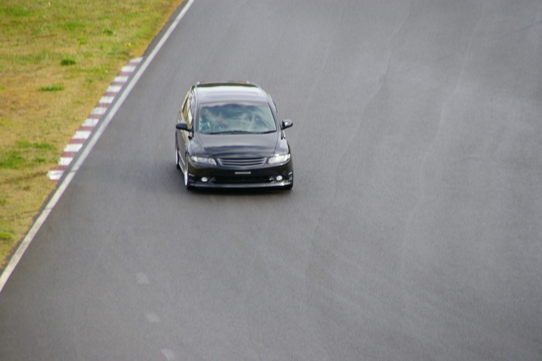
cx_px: 271
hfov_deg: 5.5
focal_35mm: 375
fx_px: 5644
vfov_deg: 3.7
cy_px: 180
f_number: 8
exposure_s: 1/180
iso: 200
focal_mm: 250
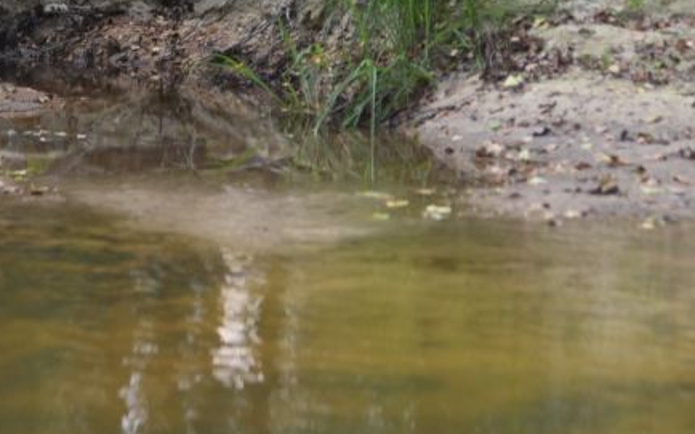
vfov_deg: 7.7
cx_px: 30
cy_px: -135
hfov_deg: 12.3
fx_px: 3181
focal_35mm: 168
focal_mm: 55
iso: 200
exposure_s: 1/125
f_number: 3.5
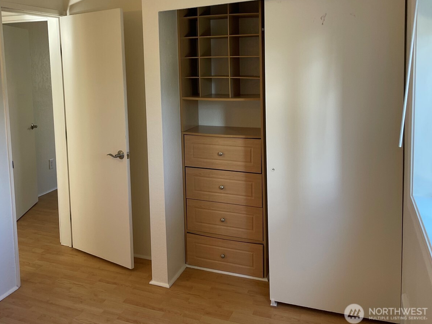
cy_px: 110
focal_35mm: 35
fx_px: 437
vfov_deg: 40.2
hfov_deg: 51.8
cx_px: 148
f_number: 1.6
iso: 80
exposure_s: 1/120
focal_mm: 4.2
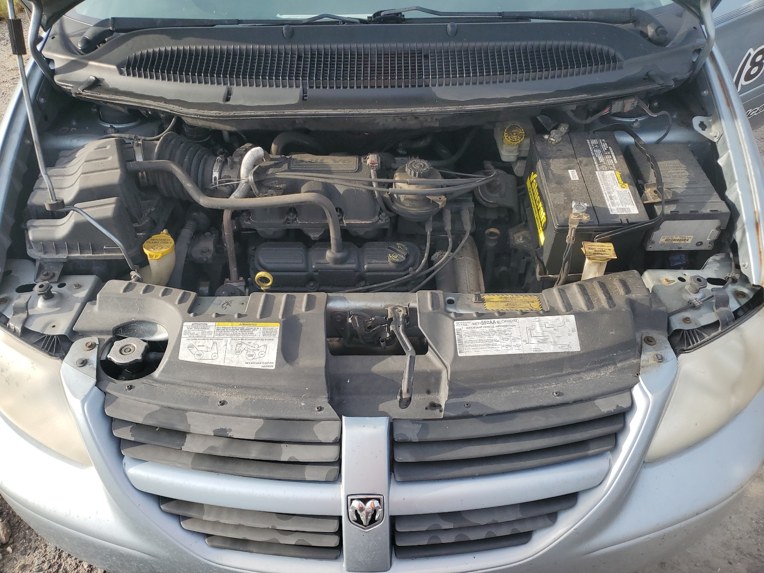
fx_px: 574
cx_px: 382
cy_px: 286
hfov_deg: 67.3
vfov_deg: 53.1
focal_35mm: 26
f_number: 1.5
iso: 50
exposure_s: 1/833
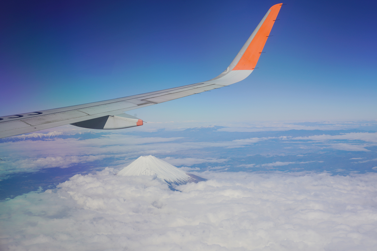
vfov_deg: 29.9
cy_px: 126
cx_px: 188
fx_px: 471
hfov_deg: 43.6
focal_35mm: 45
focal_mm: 45
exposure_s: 1/250
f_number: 10
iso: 100
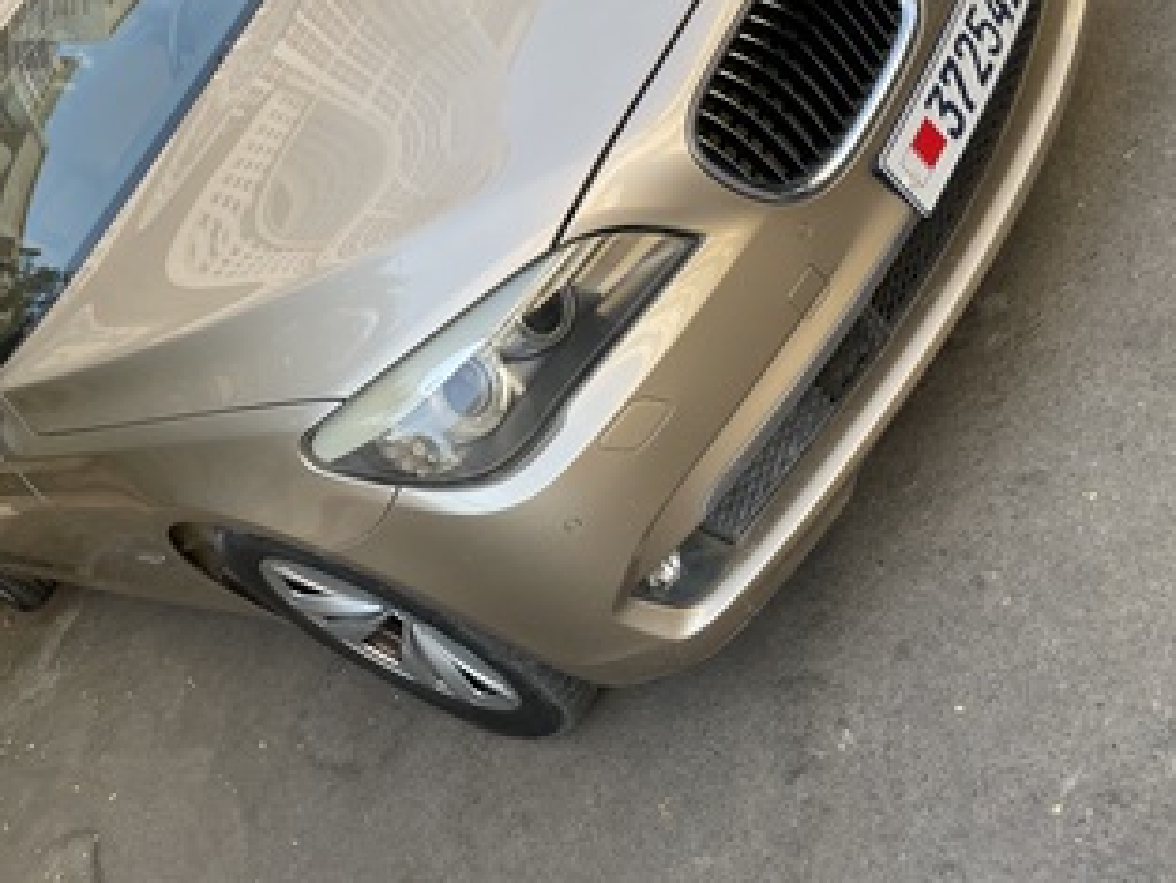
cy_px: 419
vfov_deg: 37.7
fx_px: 1291
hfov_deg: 48.0
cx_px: 374
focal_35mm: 38
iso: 32
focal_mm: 4.2
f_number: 1.6
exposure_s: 1/368
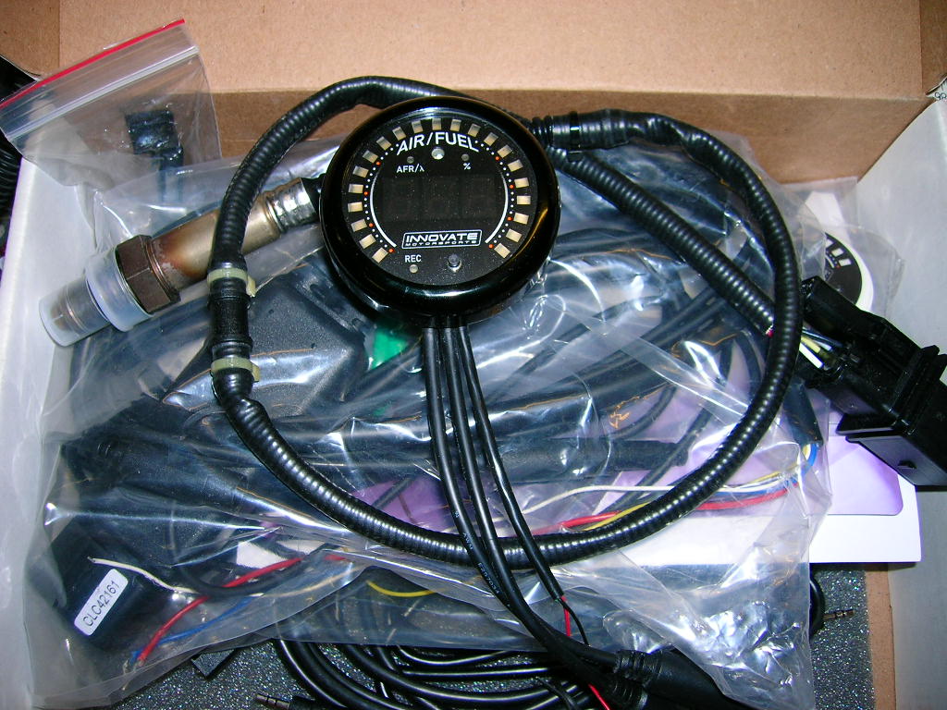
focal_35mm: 34
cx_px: 474
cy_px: 355
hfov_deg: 54.0
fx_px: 930
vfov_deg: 41.8
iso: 50
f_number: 2.9
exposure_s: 1/60.1
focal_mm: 5.7
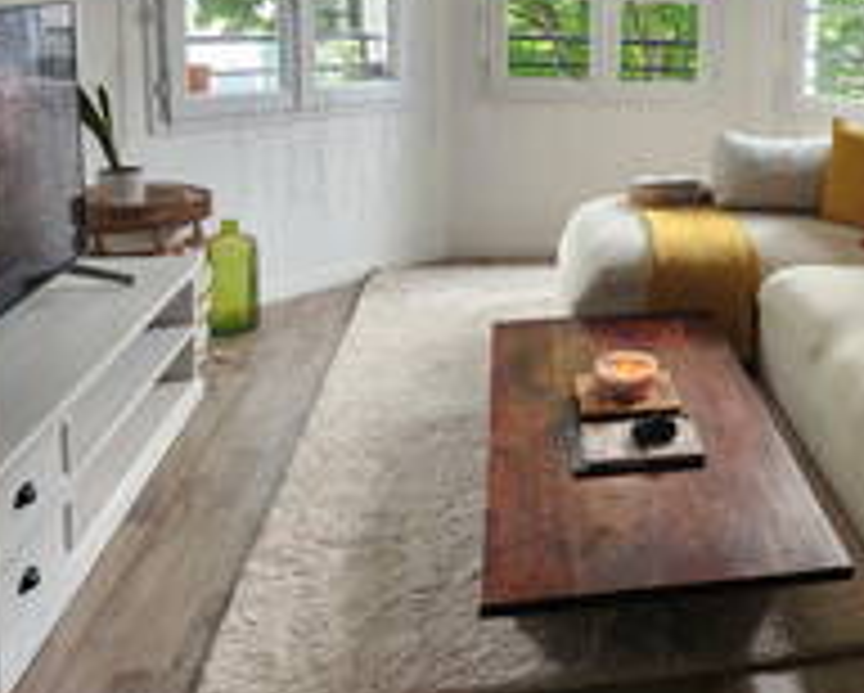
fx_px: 1075
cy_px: 144
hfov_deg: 40.5
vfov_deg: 34.7
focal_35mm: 42
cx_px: 778
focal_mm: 5.4
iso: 160
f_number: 1.8
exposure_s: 1/120
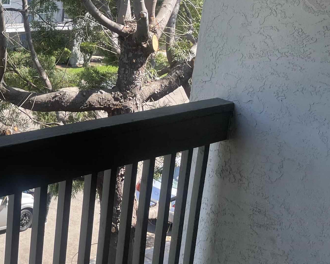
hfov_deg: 29.0
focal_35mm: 58
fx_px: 566
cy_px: 77
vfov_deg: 26.0
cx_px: -45
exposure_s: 1/785
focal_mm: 4.2
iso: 32
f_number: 1.6
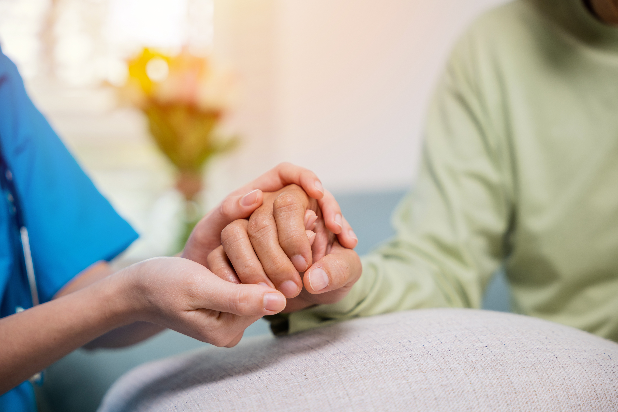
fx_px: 1202
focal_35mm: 70
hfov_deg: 28.8
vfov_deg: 19.5
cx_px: 309
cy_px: 206
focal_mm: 70
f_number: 2.8
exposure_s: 1/200
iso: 250
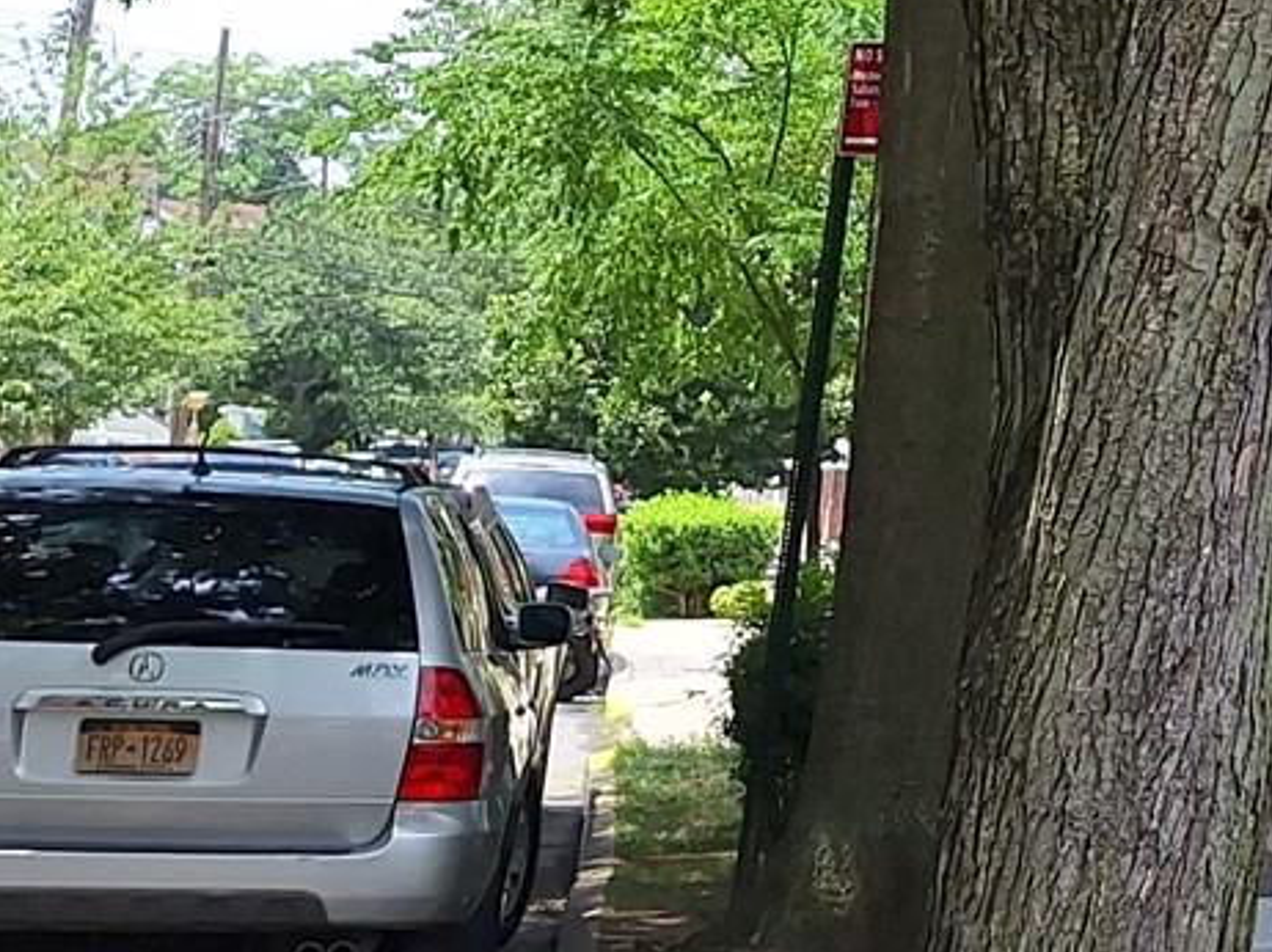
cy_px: 30
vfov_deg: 14.3
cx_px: 2200
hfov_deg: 16.5
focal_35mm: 102
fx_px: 3746
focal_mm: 5.54
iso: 40
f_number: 1.8
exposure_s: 1/1178
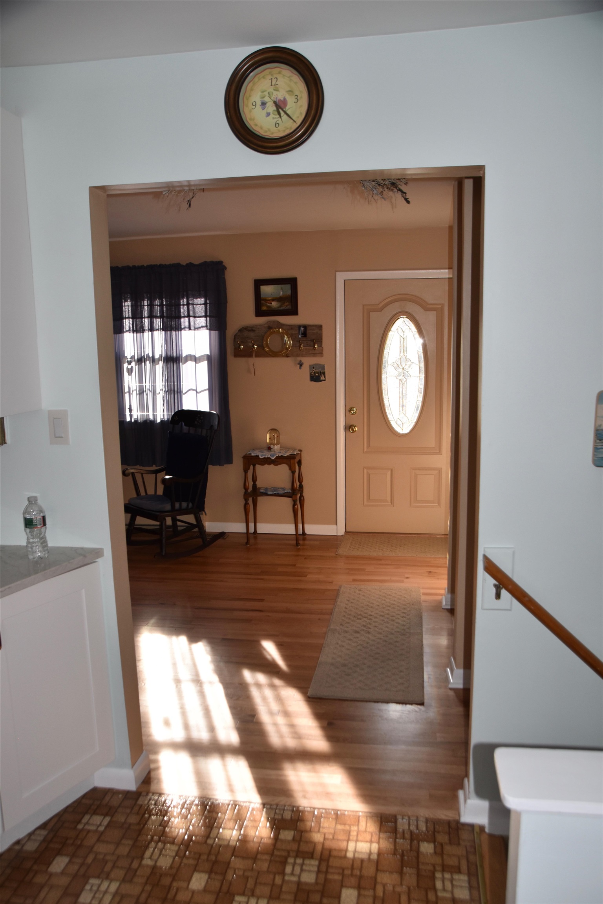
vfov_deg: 67.4
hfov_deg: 47.9
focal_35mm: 27
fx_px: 678
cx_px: 302
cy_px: 452
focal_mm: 18
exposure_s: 1/125
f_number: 5.6
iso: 360
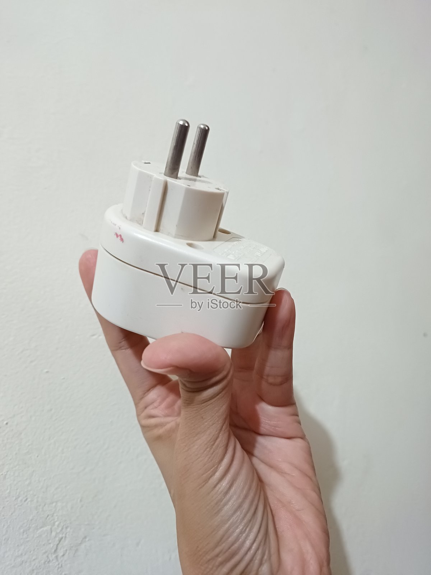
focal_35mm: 23
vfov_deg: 73.9
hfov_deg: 58.9
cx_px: 216
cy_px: 288
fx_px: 382
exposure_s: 1/14.3
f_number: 1.8
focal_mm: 5.06
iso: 1250
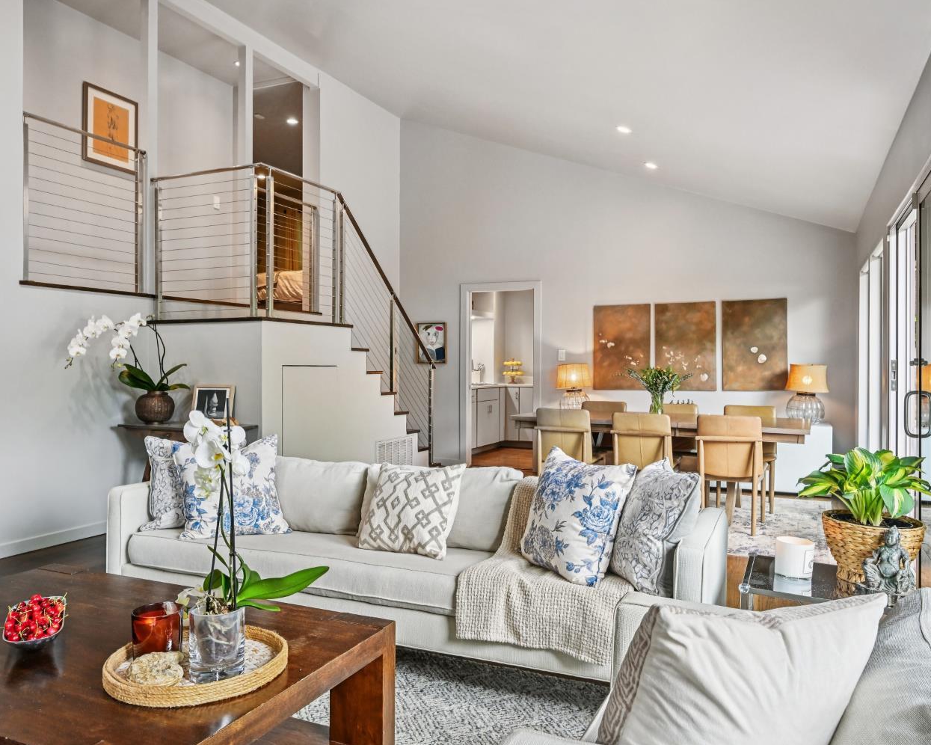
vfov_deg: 54.9
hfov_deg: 66.0
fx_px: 716
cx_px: 464
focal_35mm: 26
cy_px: 372
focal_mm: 23
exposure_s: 1/50
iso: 1600
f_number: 11
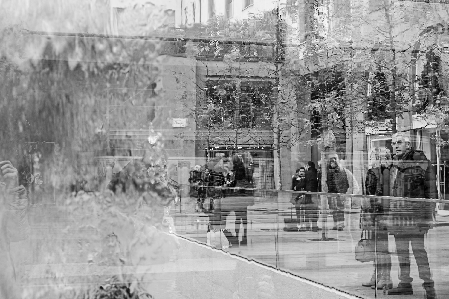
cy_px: 150
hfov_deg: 31.4
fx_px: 798
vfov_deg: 21.2
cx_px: 224
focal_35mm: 64
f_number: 6.4
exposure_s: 1/80
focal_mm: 42.5
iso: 200
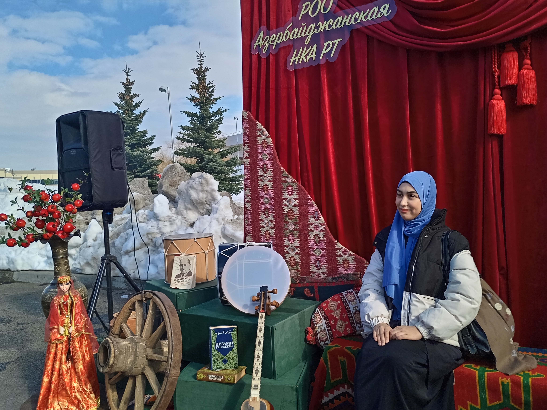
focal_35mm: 30
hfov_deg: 60.0
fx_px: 474
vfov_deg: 46.8
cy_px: 205
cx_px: 274
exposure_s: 1/507
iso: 110
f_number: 1.8
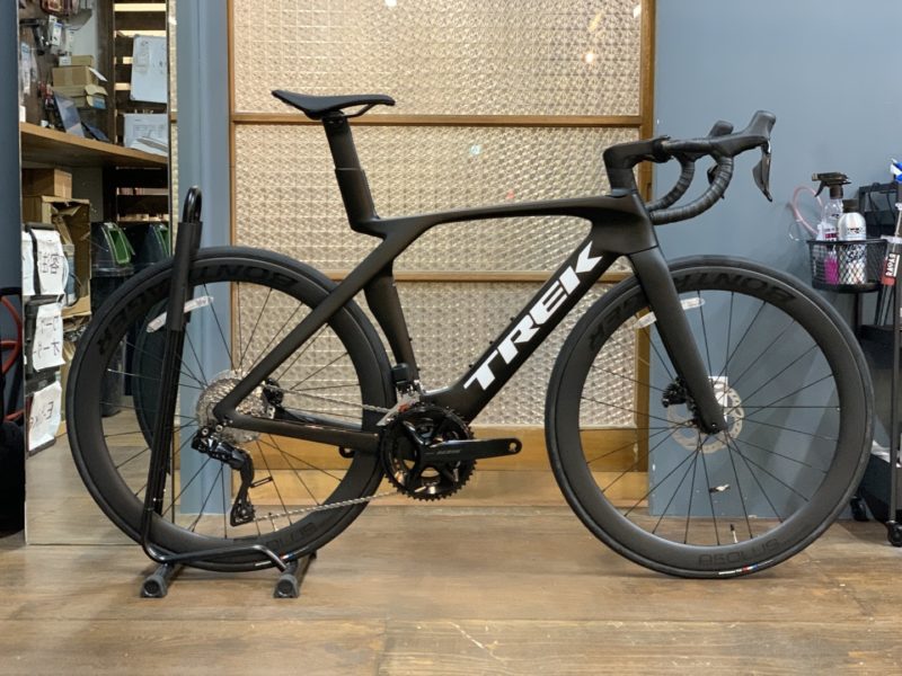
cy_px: 338
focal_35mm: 52
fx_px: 1355
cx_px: 451
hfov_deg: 36.8
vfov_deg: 28.0
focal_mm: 6
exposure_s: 1/50
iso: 400
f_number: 2.4
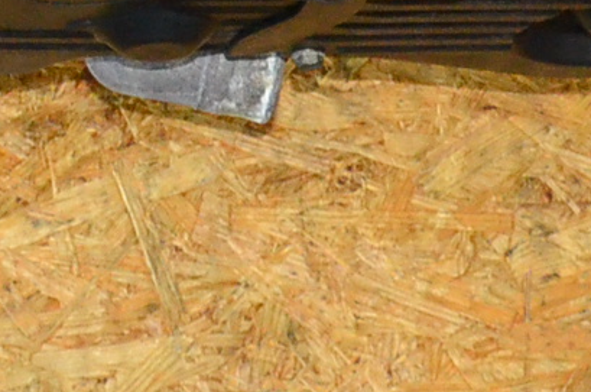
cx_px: -266
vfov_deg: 6.4
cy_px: -728
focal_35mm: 199
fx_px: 3261
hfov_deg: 10.1
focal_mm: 22
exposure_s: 1/60
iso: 2500
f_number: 8
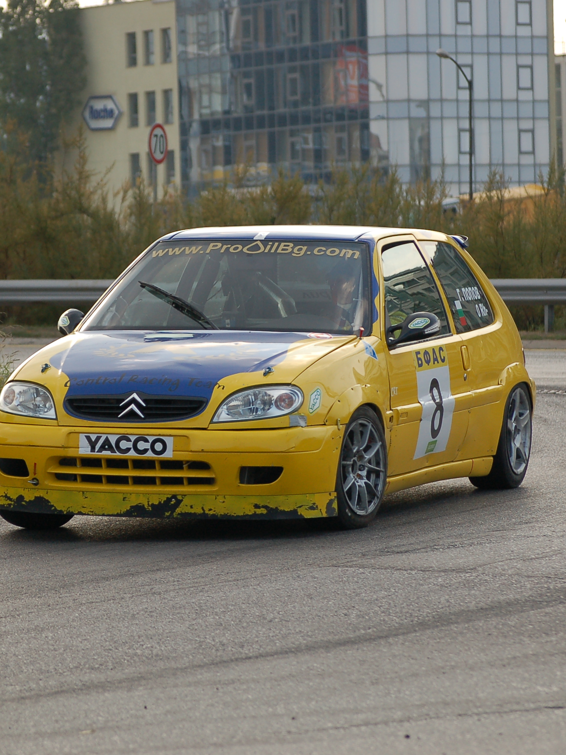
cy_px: 377
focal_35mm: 200
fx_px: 4361
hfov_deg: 7.4
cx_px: 257
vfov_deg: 9.9
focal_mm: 92
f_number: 4.5
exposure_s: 1/1000
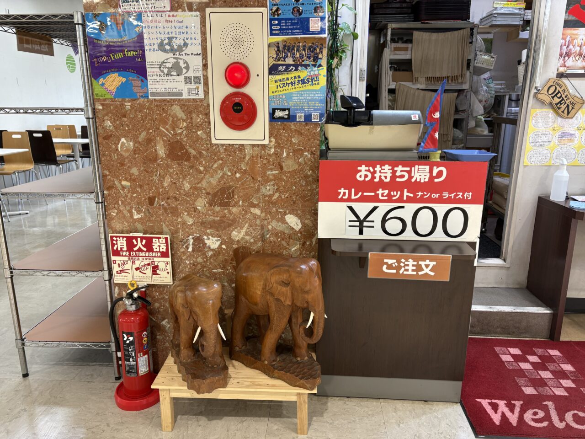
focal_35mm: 26
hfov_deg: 67.3
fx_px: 439
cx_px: 292
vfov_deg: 53.1
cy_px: 220
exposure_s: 1/50
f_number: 1.6
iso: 80
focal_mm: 5.96
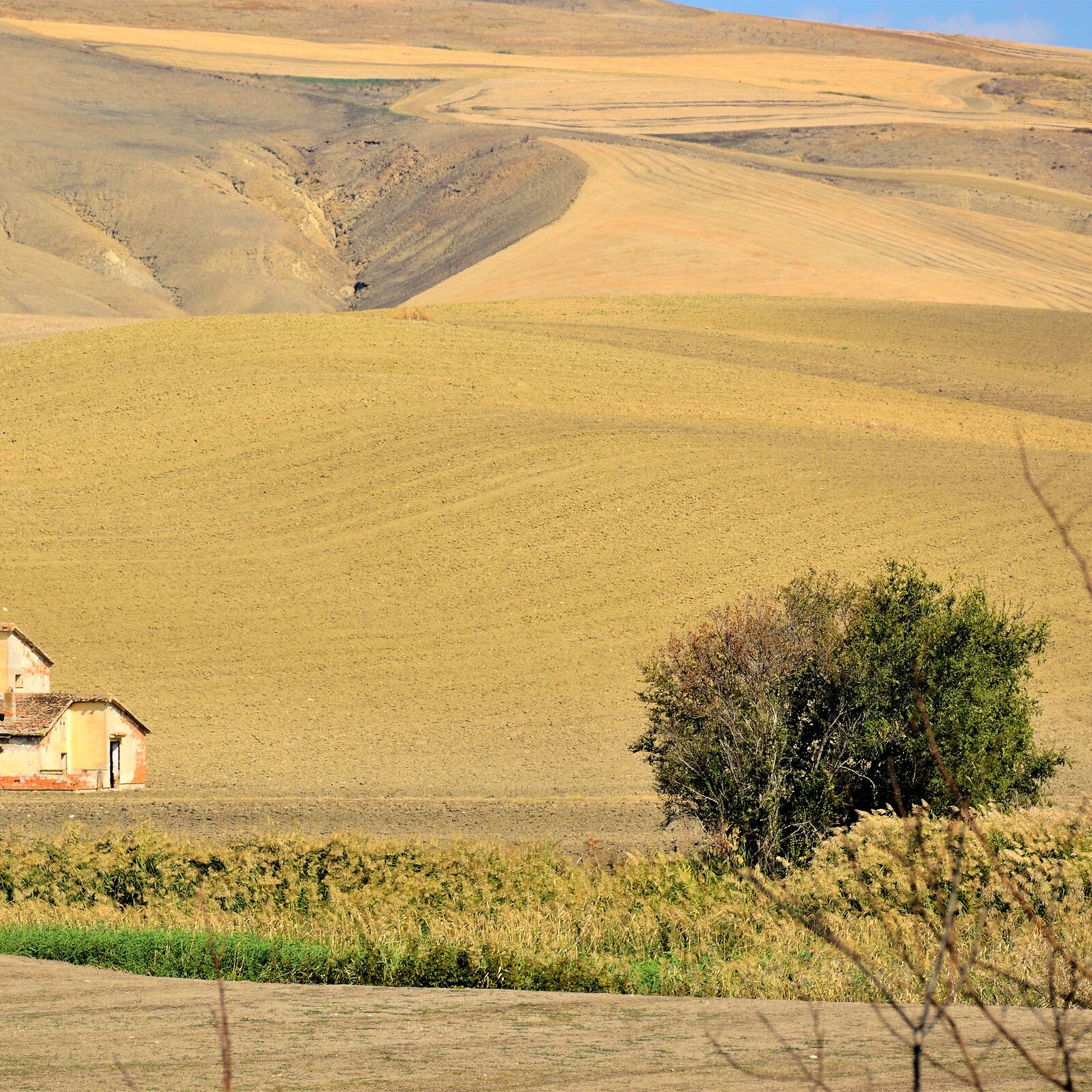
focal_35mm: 215
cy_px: 546
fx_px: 7673
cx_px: 459
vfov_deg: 8.1
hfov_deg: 8.1
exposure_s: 1/400
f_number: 8
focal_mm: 112
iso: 100
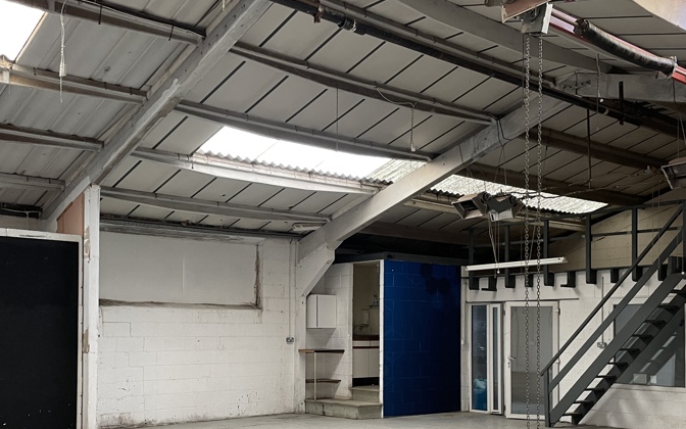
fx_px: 785
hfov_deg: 47.2
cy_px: 314
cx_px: 348
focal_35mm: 42
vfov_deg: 30.1
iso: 125
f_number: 1.6
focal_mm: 4.2
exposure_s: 1/94
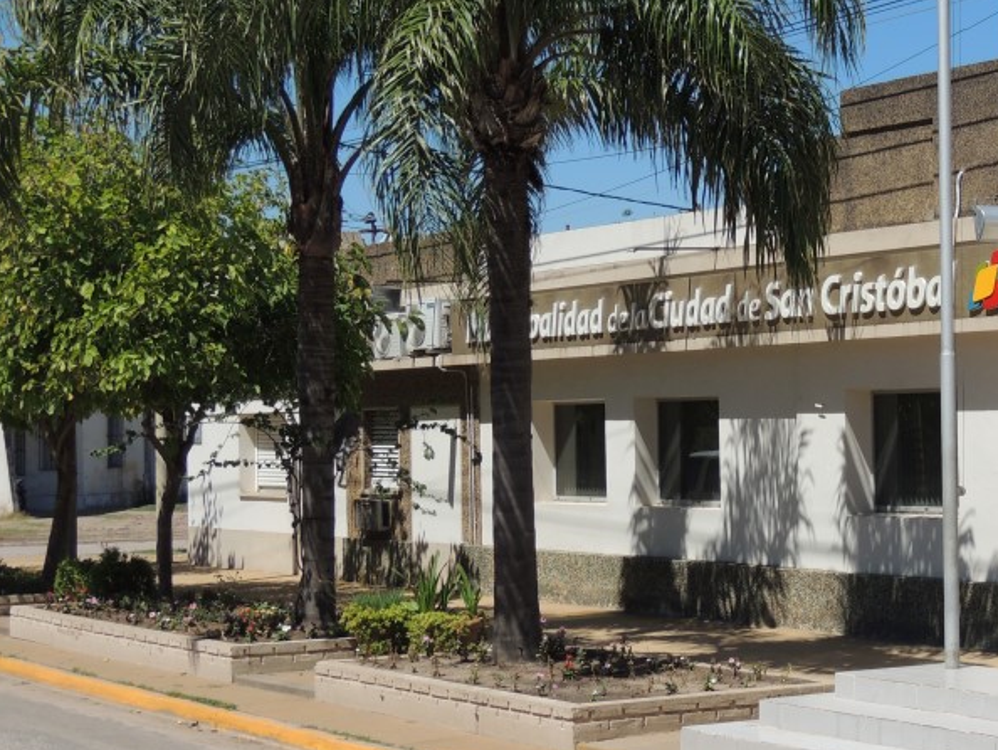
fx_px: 2336
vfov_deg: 18.2
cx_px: 855
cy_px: 420
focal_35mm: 81
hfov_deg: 23.6
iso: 100
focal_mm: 8.3
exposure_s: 1/1600
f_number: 3.5
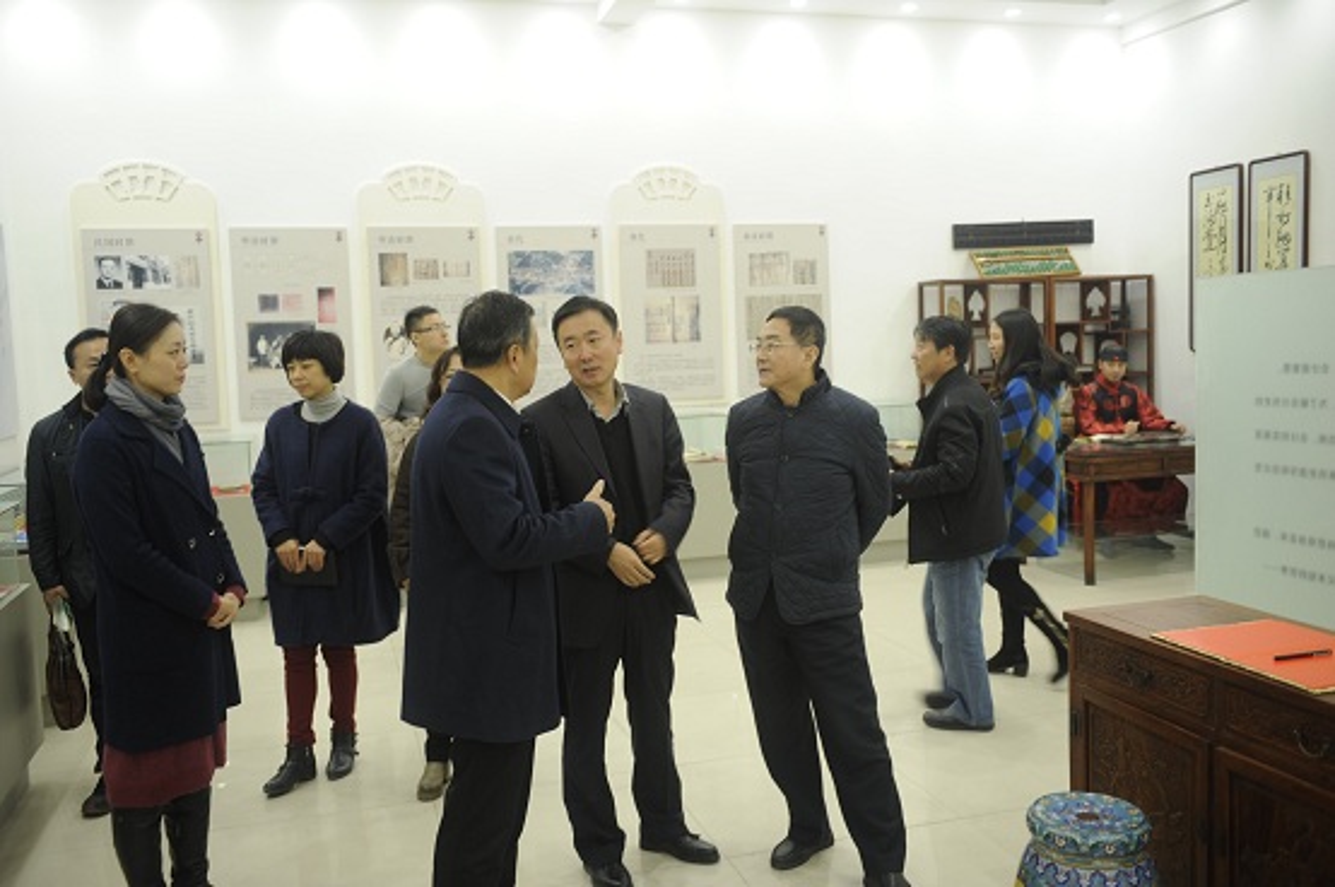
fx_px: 1185
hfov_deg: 58.8
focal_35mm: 32
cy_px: 444
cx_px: 668
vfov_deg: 41.0
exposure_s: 1/30
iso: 320
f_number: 2.8
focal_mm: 32
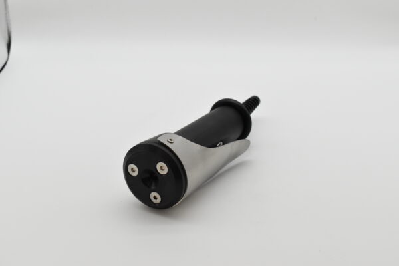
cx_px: 200
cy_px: 133
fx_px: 632
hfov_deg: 35.1
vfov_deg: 23.8
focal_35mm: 57
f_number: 8
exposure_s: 1/1600
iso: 1600
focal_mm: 38
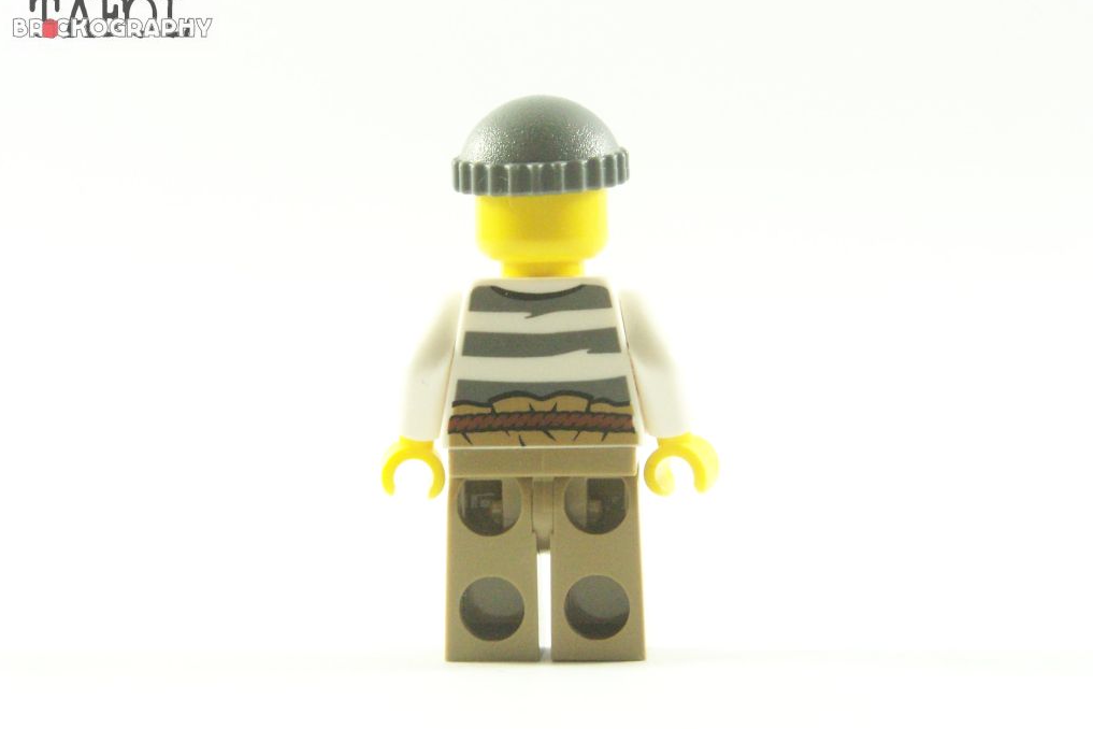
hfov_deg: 18.6
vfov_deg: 12.5
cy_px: 384
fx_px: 3339
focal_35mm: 110
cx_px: 544
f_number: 4
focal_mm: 17.5
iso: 400
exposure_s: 1/60
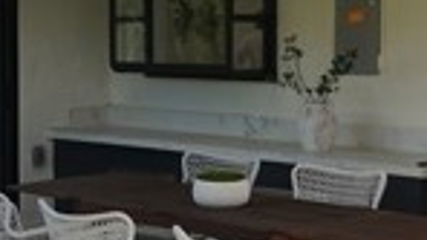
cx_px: 127
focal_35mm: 109
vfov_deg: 11.0
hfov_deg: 19.6
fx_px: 1233
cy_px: 33
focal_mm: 24
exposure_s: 1/500
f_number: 4.5
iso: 320
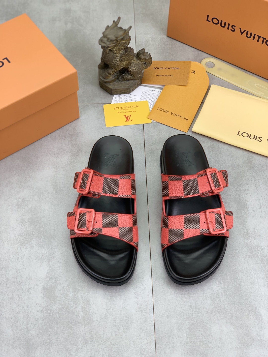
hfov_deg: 28.0
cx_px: 134
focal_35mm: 52
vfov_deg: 36.8
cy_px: 178
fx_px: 537
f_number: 2.4
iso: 25
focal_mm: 6
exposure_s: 1/100
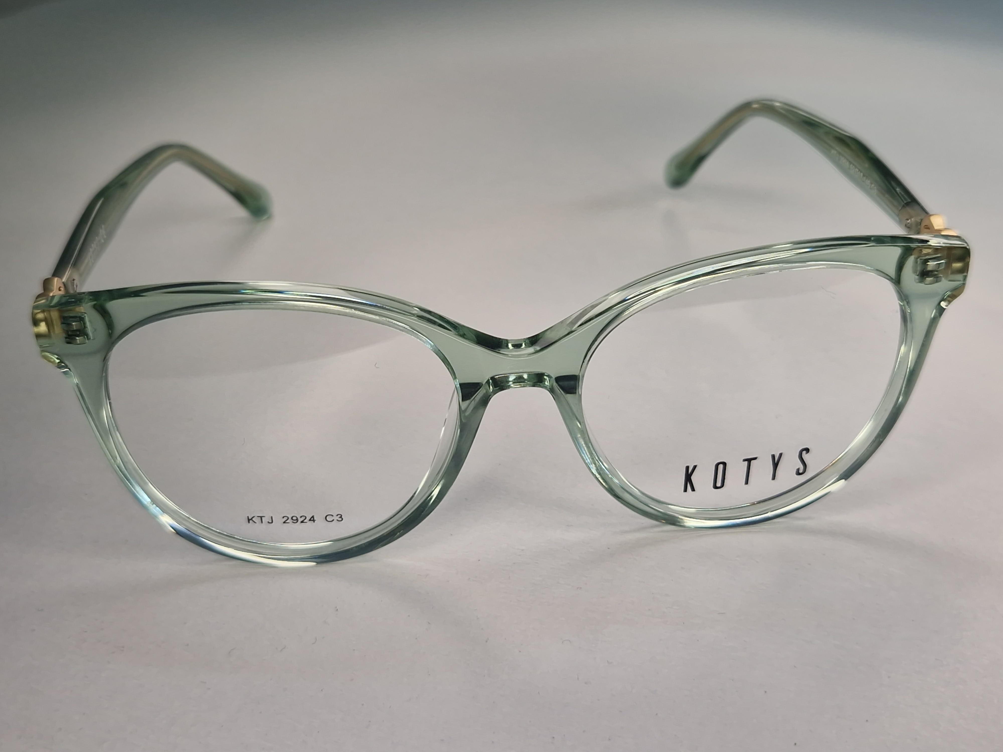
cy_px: 376
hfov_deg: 73.9
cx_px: 502
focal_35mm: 23
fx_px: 666
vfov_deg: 58.9
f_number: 1.8
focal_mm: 5.4
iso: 50
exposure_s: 1/214
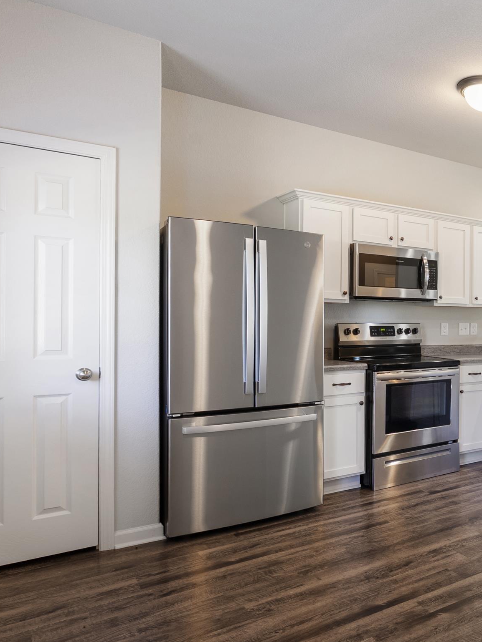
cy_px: 321
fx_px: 557
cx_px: 548
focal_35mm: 30
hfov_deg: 37.8
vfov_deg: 60.0
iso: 250
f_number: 9
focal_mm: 16
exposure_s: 1/2
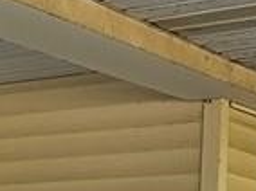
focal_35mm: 166
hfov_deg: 11.1
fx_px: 1226
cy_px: 341
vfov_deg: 8.6
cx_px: -216
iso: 32
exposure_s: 1/120
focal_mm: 5.4
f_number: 1.8
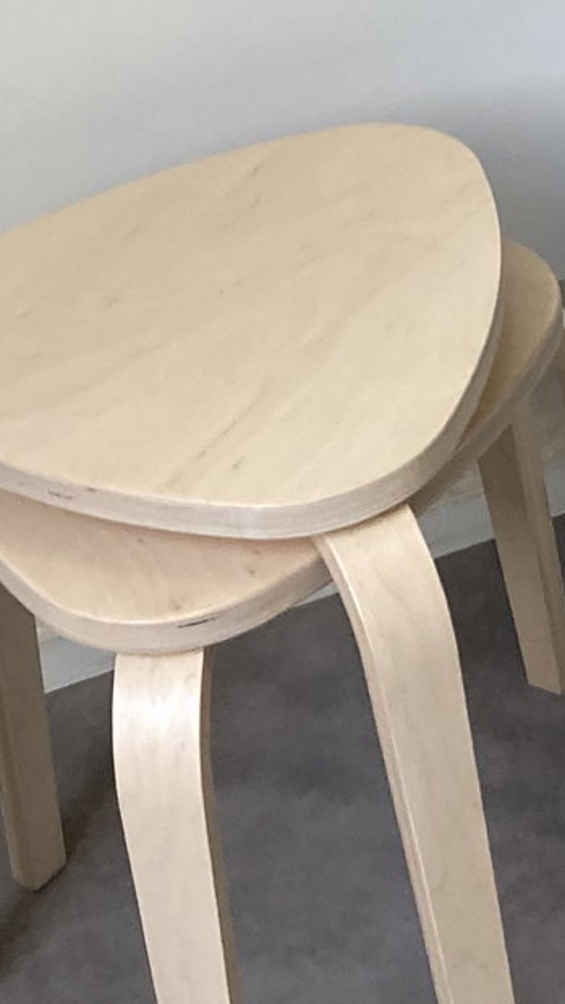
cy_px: -320
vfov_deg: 18.8
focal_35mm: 105
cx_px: 672
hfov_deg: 11.3
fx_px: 2795
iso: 125
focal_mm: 3.99
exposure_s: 1/50
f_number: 1.8
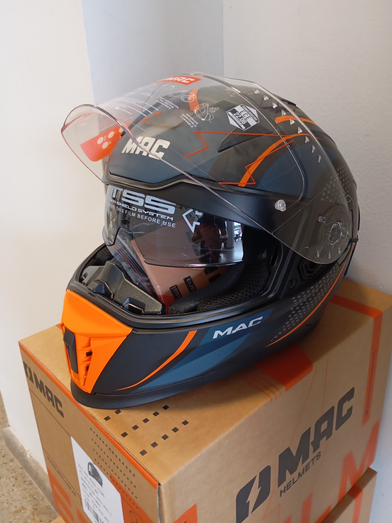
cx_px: 199
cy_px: 260
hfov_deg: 48.2
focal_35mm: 29
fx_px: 438
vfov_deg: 61.7
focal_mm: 4.27
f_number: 1.8
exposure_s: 1/20
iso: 1212
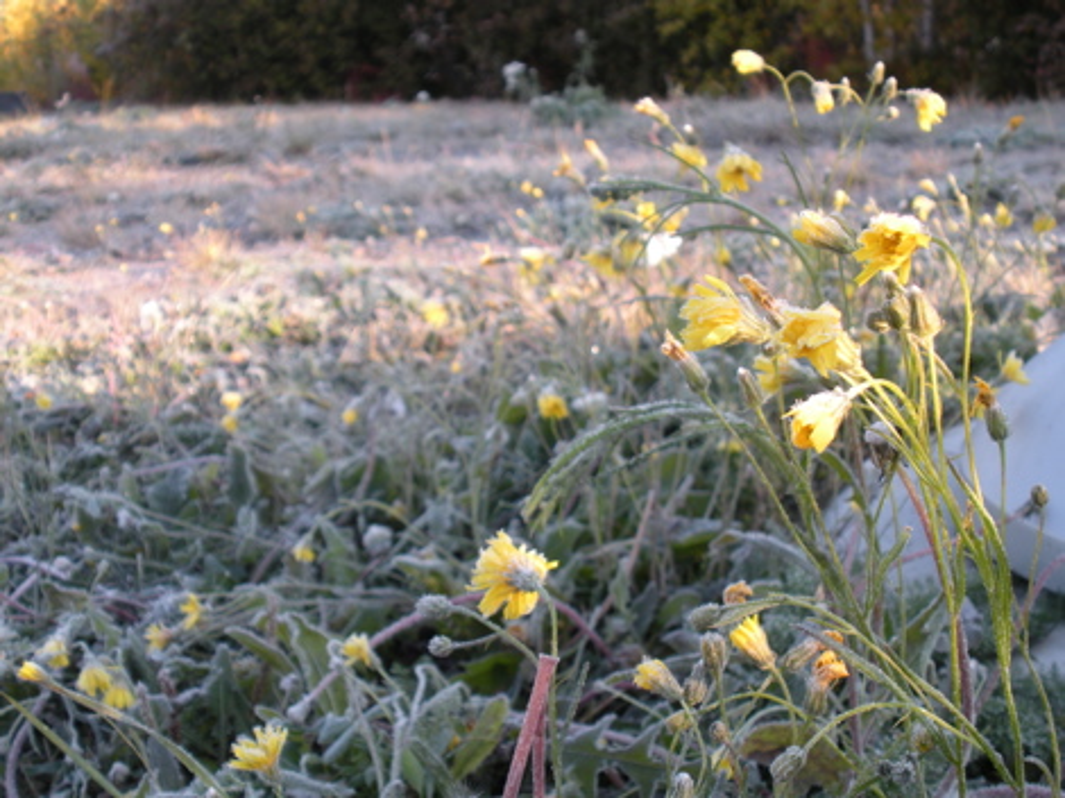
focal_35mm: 44
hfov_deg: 43.0
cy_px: 399
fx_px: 1353
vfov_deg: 32.8
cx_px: 532
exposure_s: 1/65.5
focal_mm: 7.7
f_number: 4
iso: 64
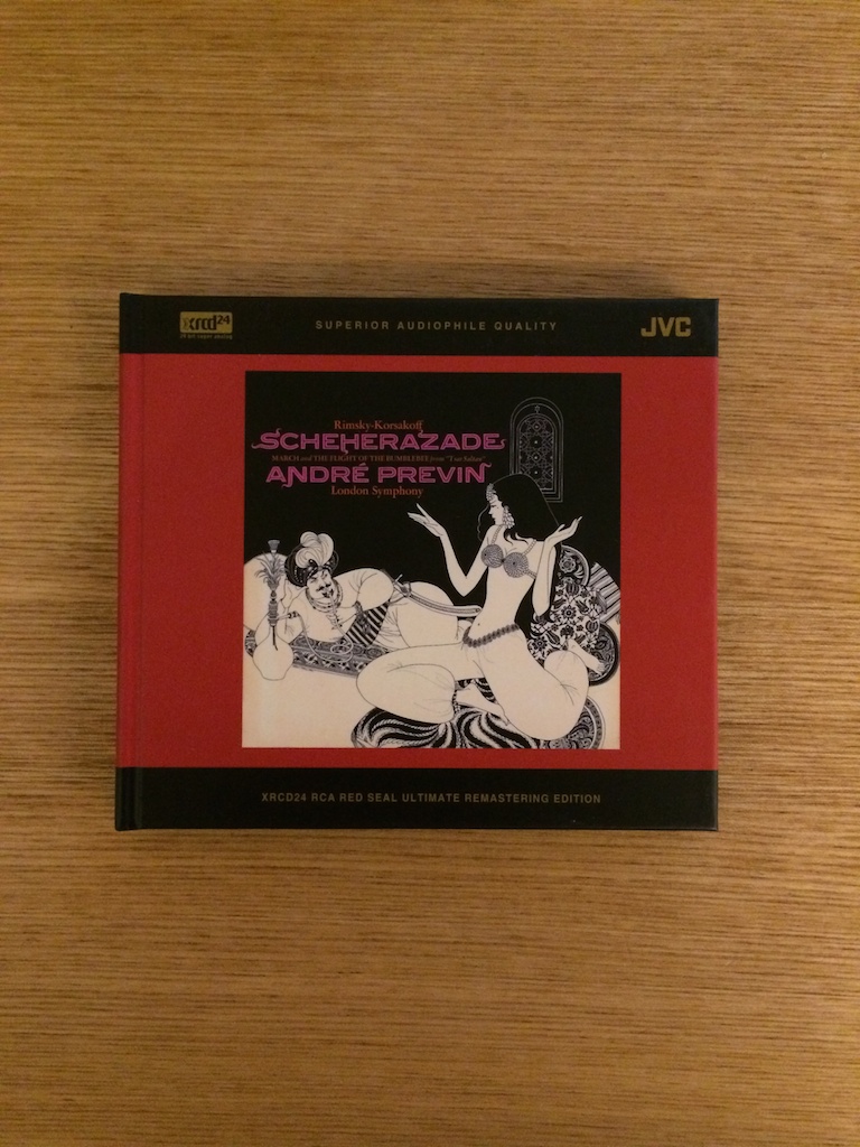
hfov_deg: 46.8
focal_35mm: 30
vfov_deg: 60.0
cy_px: 574
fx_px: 994
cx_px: 430
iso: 500
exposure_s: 1/17
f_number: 2.2
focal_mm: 4.12
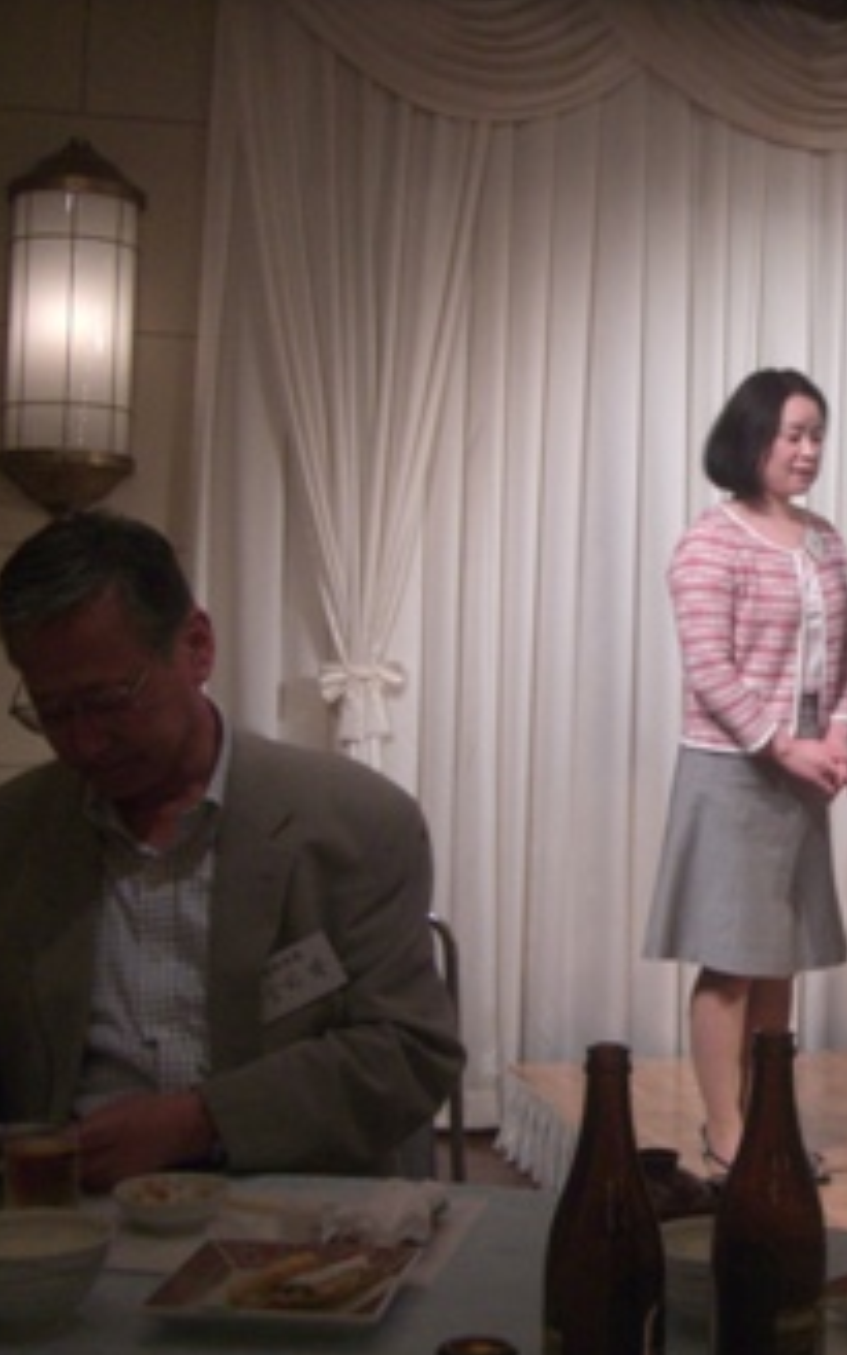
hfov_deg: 22.5
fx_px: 2031
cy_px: 682
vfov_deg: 36.9
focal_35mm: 55
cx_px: 884
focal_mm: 7.9
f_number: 2.8
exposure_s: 1/125
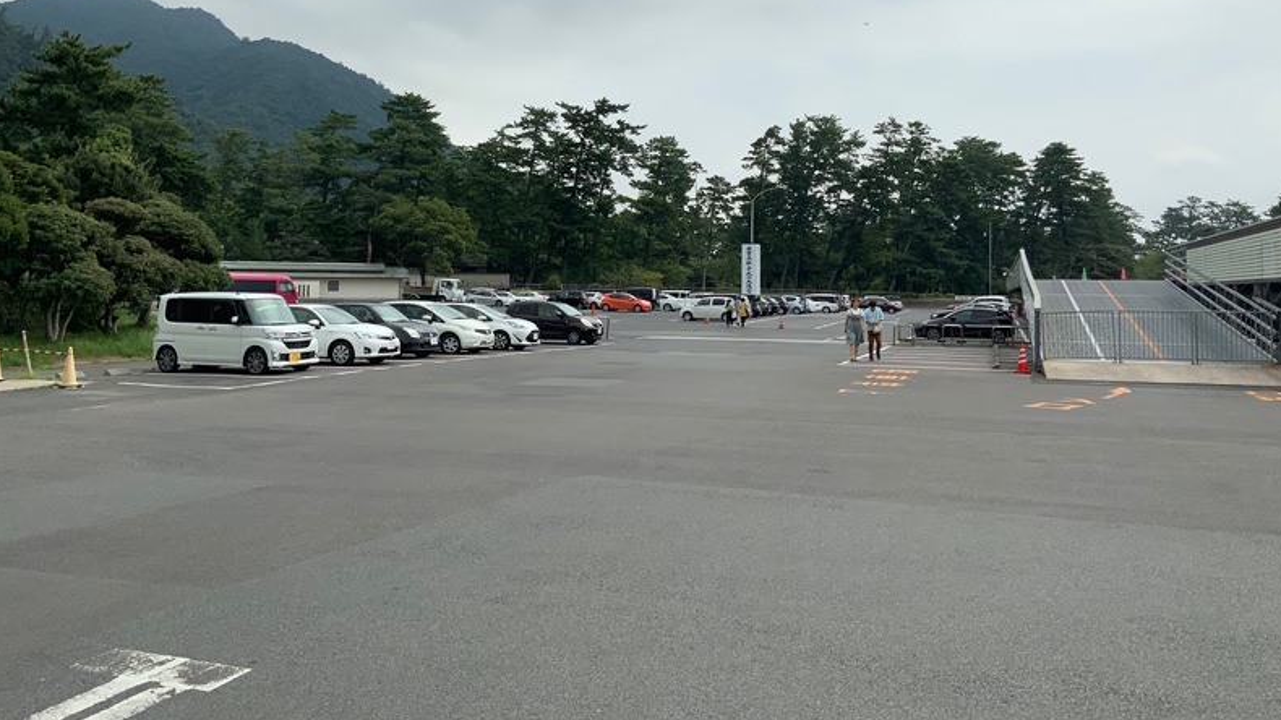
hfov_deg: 61.0
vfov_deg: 36.3
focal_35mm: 32
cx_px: 642
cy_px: 235
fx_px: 1087
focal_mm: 3
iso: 16
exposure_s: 1/3534
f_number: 1.8
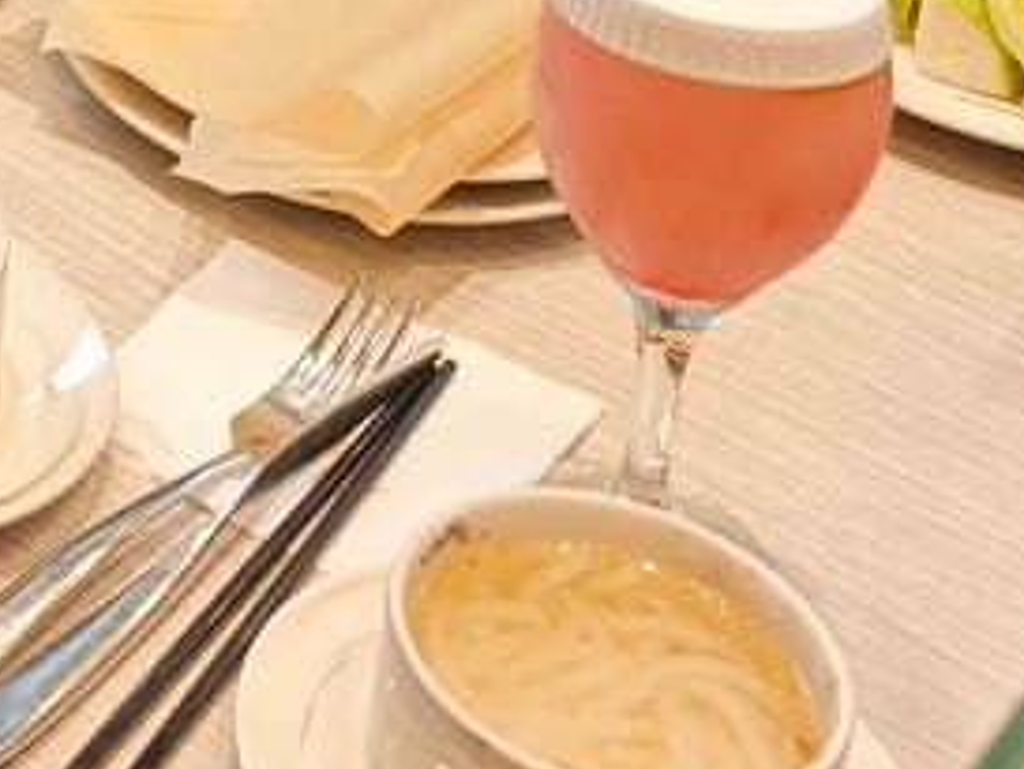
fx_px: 2989
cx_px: -750
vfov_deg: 13.4
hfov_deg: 16.6
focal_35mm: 101
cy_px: -563
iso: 250
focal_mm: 8.72
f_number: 2
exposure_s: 1/60
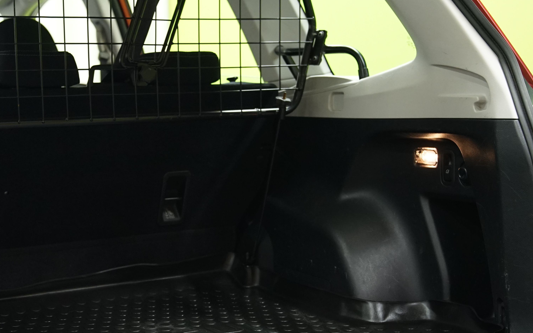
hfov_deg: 27.9
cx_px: 150
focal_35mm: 73
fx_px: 1060
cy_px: 185
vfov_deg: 17.8
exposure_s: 1/40
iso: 1250
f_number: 2.8
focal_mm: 36
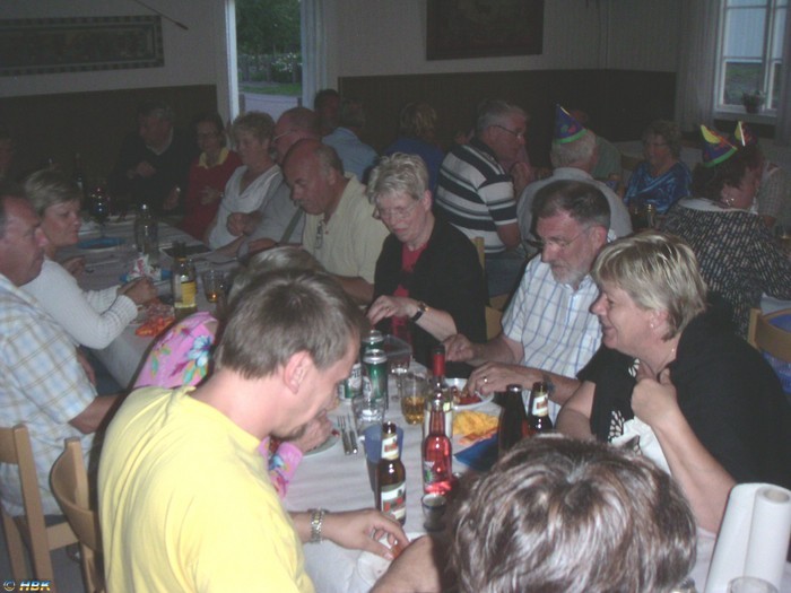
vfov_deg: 37.7
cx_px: 396
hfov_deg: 49.0
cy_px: 296
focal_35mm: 38
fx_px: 868
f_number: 2.8
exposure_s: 1/50
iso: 160
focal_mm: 6
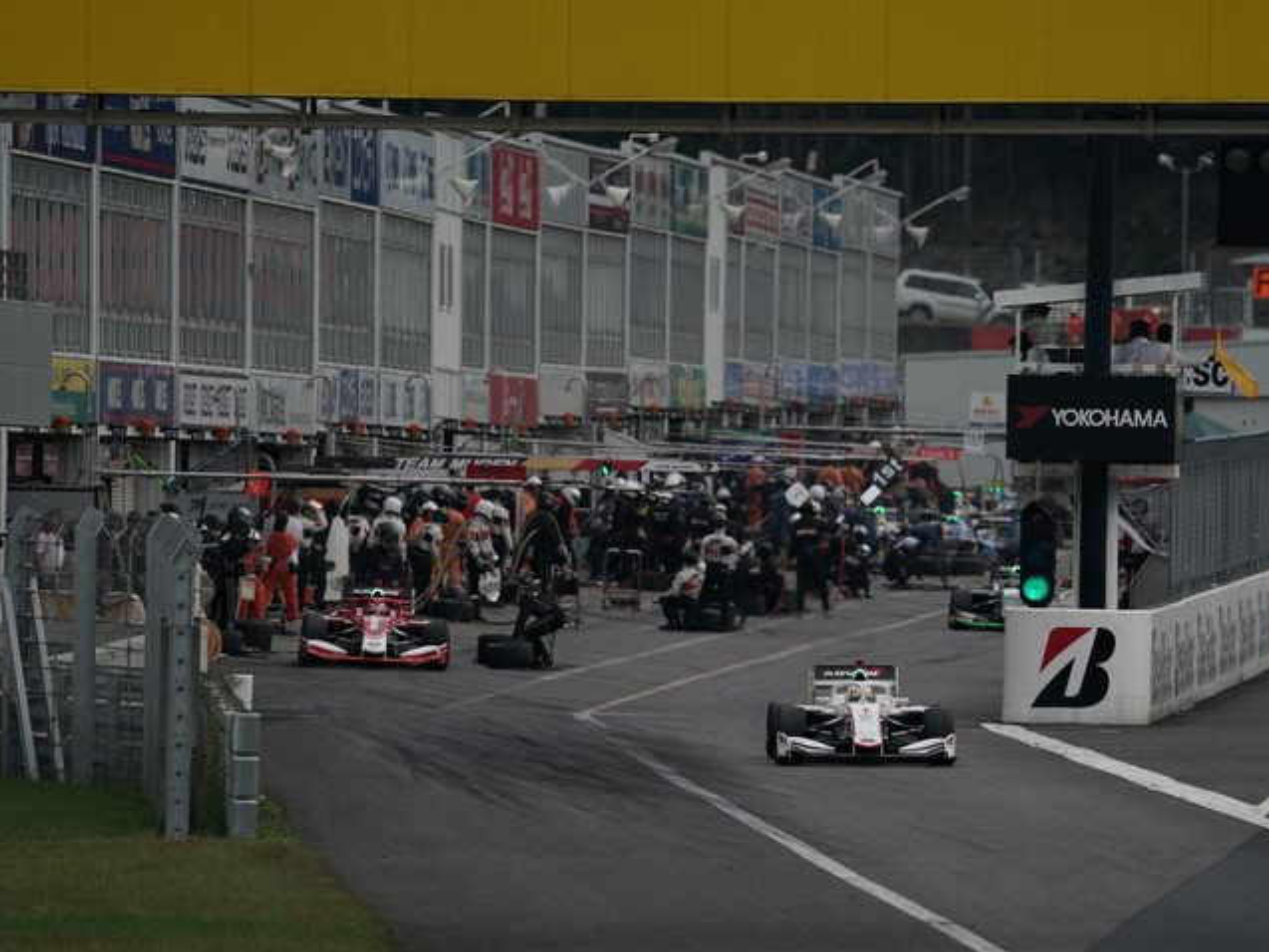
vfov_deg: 2.3
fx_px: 23906
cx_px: 669
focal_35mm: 652
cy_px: 476
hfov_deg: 3.0
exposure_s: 1/800
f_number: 7.1
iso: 250
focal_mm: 600
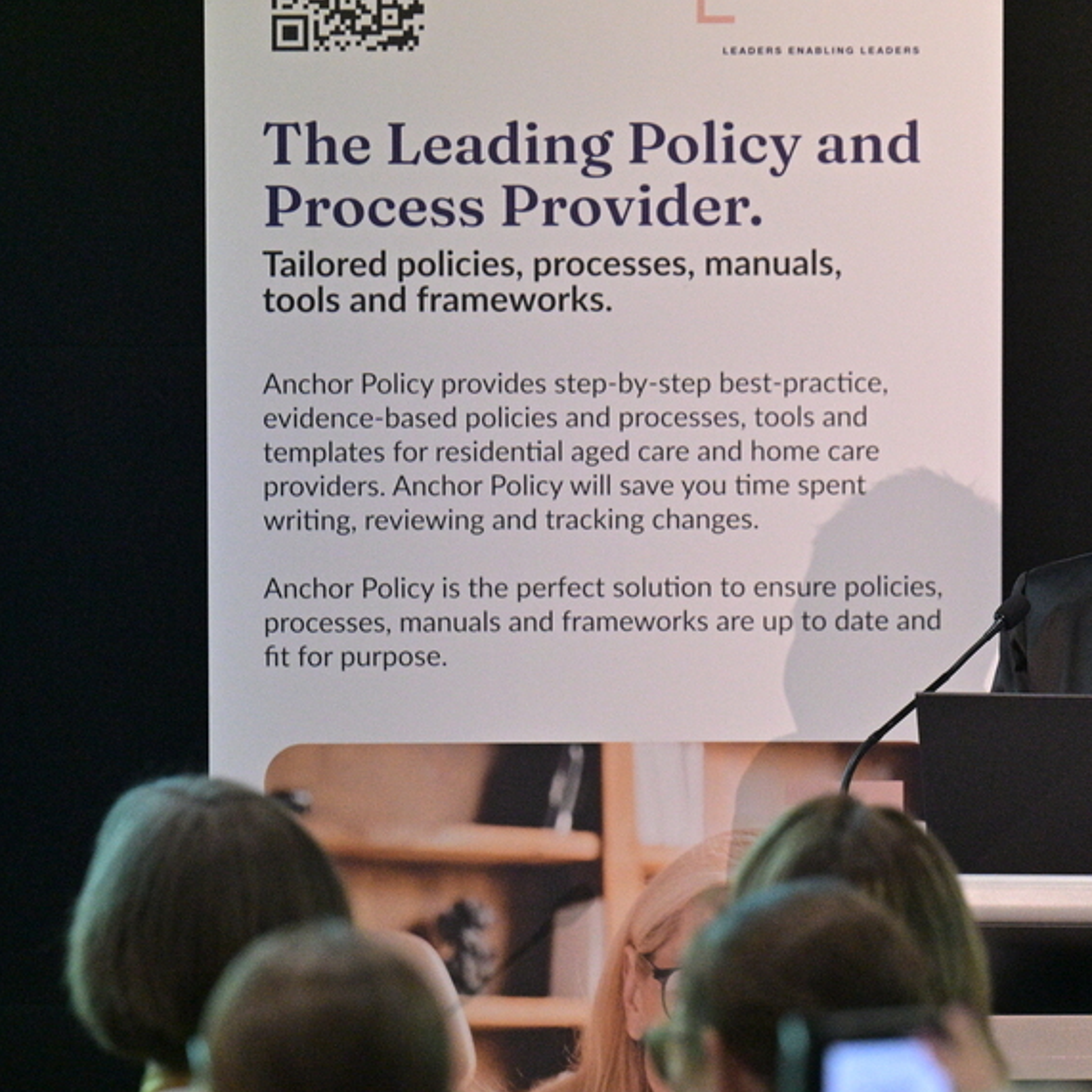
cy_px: 548
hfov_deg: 5.7
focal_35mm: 308
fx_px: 10993
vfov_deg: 5.7
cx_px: 760
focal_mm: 160
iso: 3200
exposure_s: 1/250
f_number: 3.2
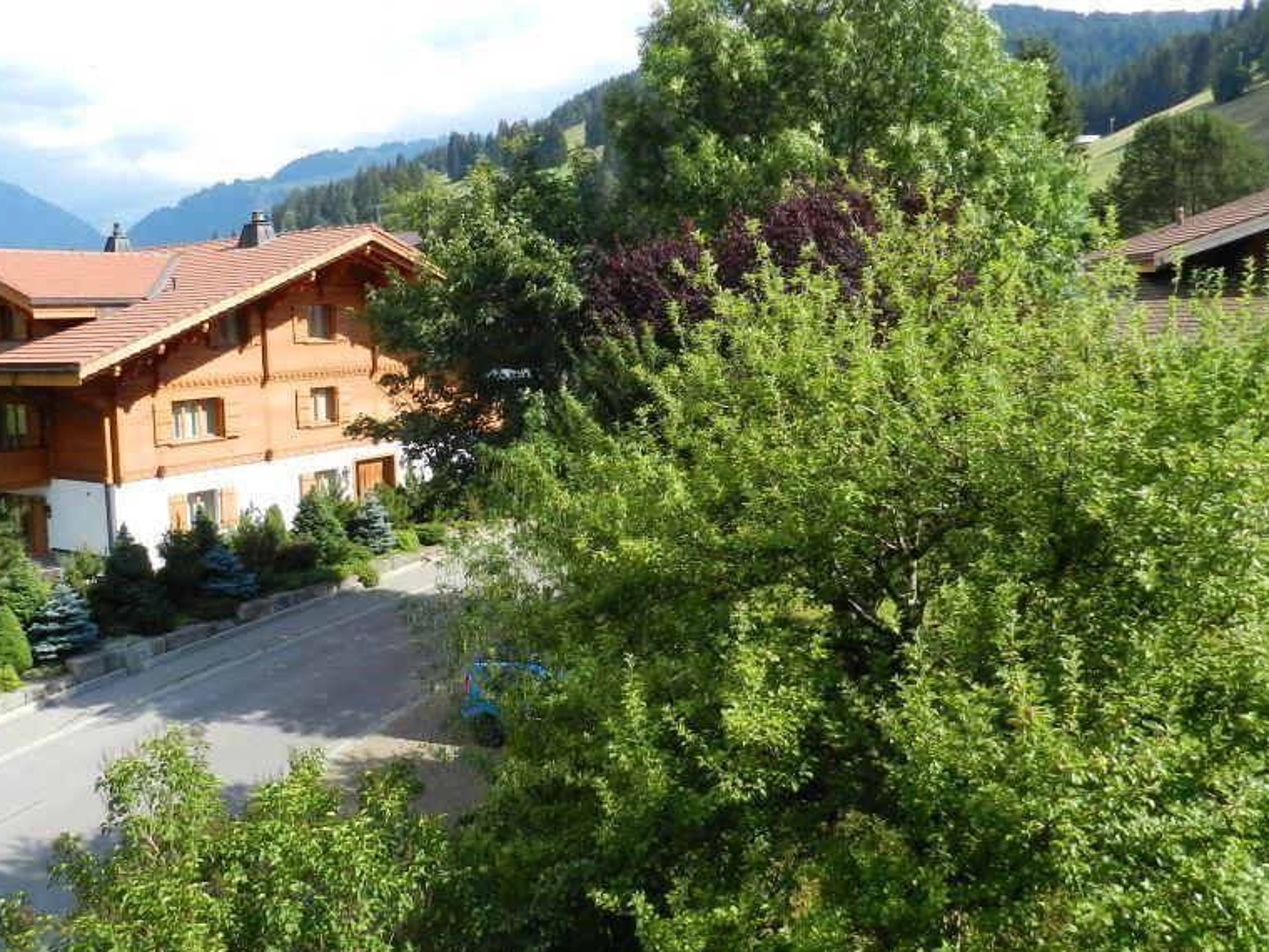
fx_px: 1136
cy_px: 426
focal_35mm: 31
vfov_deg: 45.4
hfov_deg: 57.5
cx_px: 461
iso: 160
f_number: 3.4
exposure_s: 1/800
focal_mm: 4
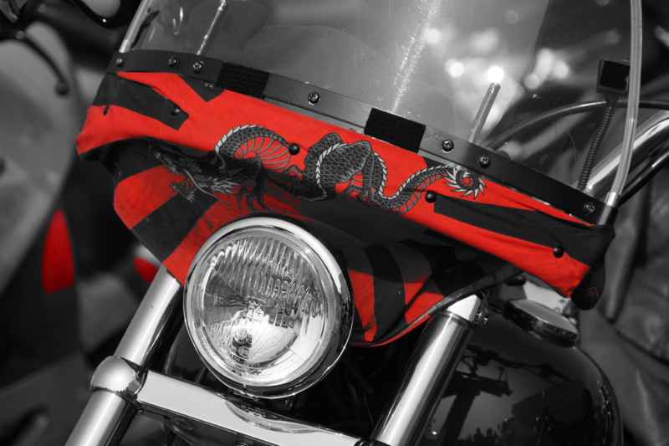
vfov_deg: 4.9
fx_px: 5239
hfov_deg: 7.3
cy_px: 223
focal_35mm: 282
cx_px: 334
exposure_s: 1/500
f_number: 8
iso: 100
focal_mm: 188
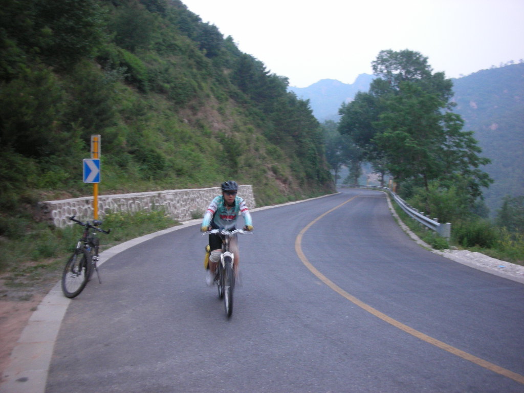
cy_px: 196
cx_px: 262
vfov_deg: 40.7
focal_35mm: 35
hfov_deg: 52.6
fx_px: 530
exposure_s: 1/3.9
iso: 159
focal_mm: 5.8
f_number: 3
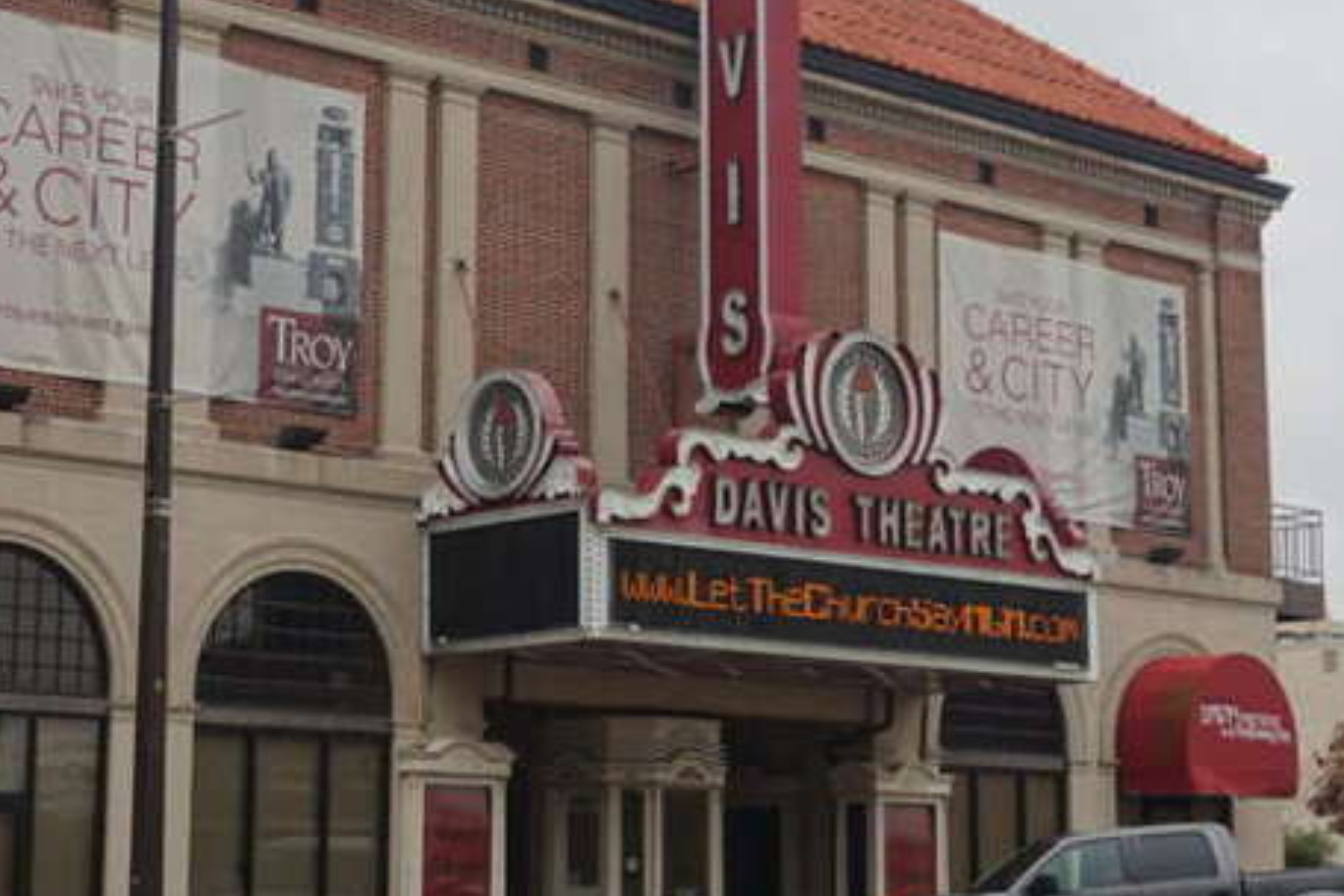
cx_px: 578
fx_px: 2949
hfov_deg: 25.6
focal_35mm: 79
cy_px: 349
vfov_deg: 17.3
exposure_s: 1/80
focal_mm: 30
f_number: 6.3
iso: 100
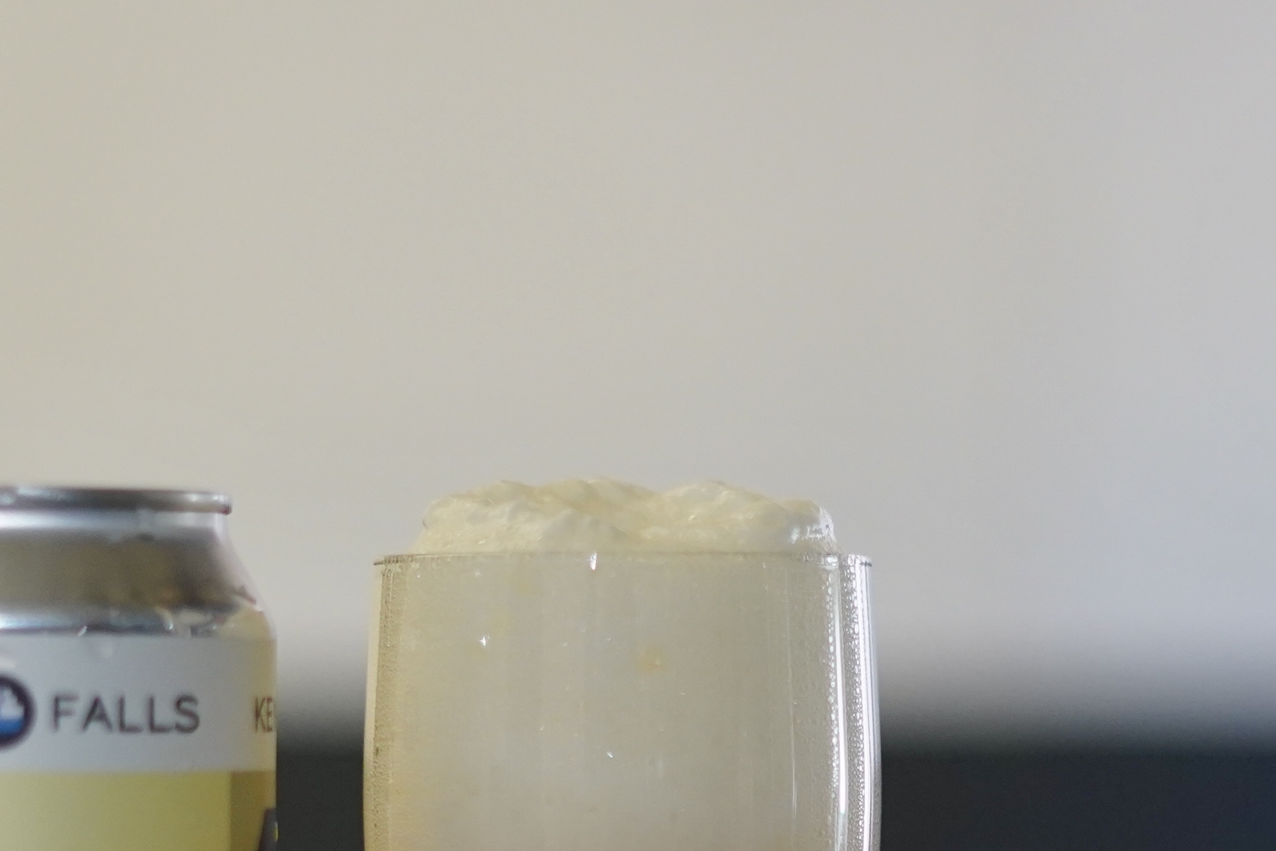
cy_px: 1050
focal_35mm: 137
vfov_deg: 9.9
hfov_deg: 14.9
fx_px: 4856
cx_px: 867
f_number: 2
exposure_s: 1/160
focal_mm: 50
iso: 1600
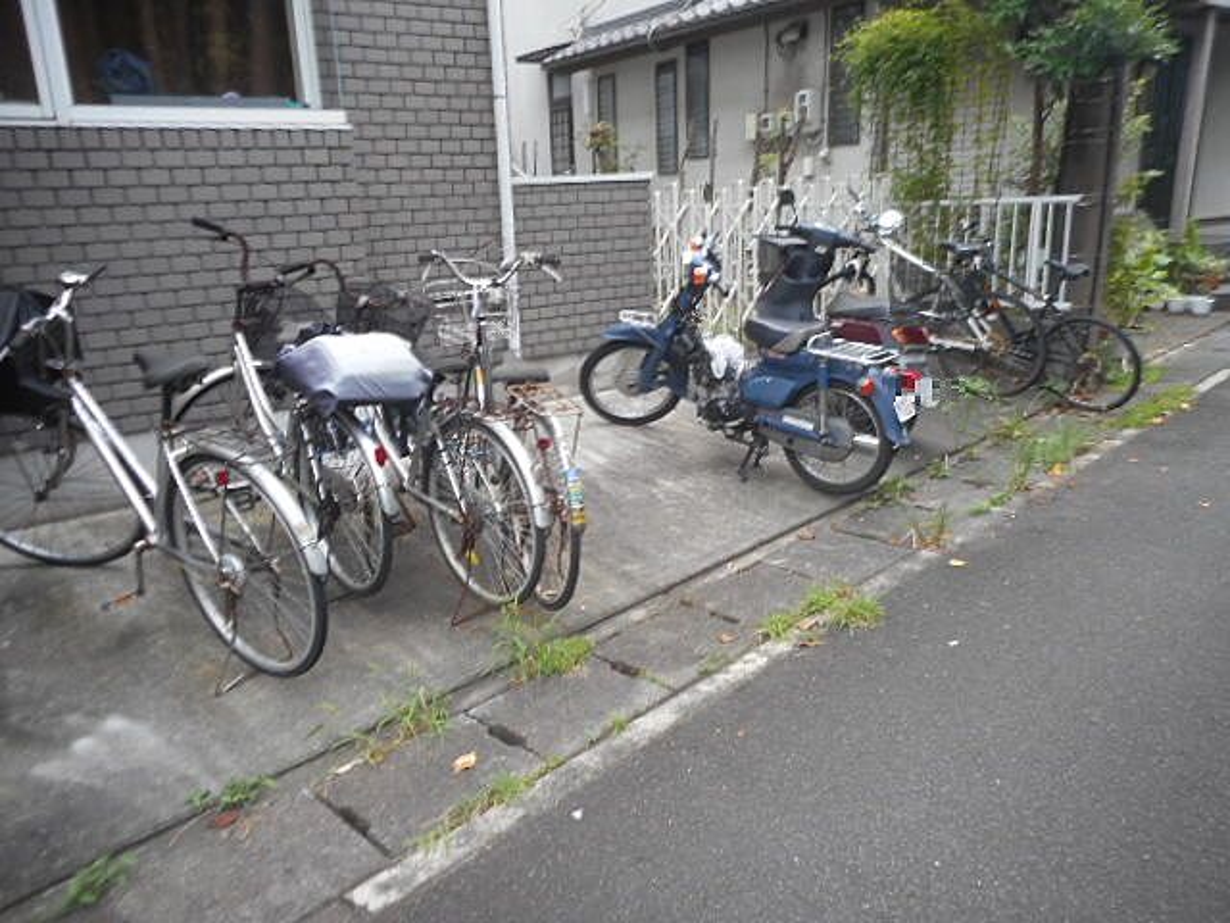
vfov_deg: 54.9
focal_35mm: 25
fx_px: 888
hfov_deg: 69.4
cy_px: 462
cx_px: 615
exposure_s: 1/30
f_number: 3.7
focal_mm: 4.5
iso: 80
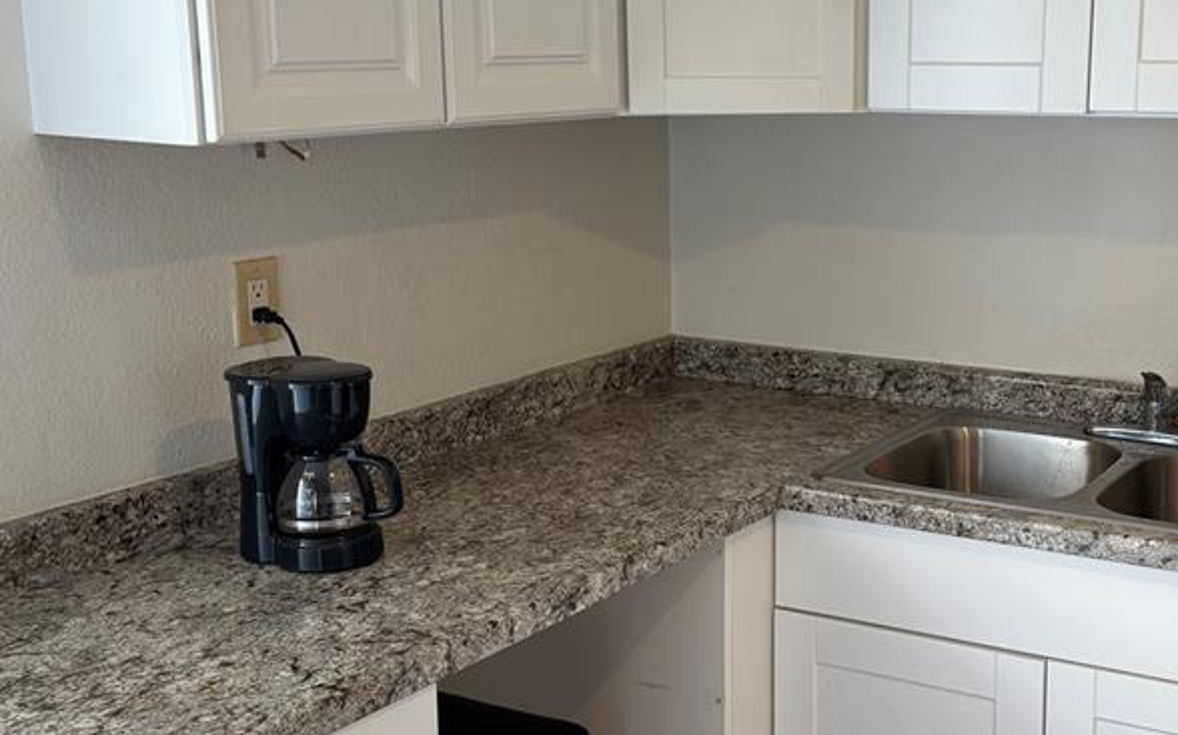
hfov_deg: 41.0
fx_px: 1540
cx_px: 833
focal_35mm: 48
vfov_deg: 26.8
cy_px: 343
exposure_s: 1/120
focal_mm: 5.96
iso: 100
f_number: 1.6
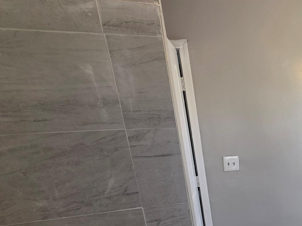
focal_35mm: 28
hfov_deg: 53.1
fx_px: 244
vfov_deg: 45.8
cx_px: 287
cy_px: 197
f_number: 1.9
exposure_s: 1/120
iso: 20
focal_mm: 2.2
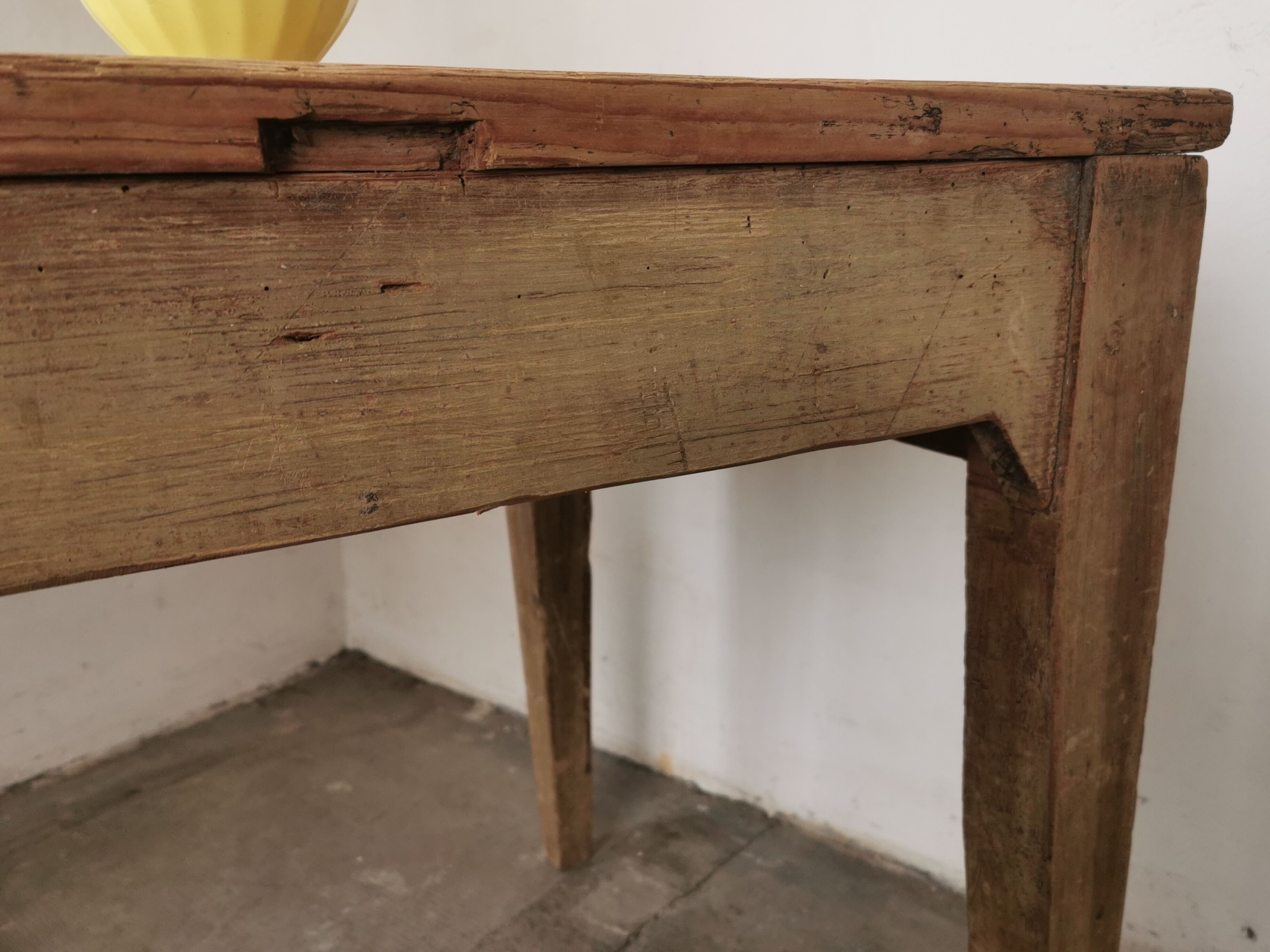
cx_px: 635
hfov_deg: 60.0
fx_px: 1101
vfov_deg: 46.8
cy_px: 476
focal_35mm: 30
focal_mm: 5.56
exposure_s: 1/100
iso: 64
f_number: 1.6
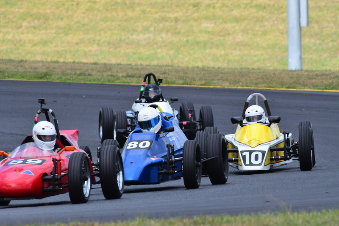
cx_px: 170
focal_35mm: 750
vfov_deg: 1.8
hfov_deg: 2.7
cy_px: 113
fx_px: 7065
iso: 640
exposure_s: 1/640
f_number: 11
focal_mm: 500
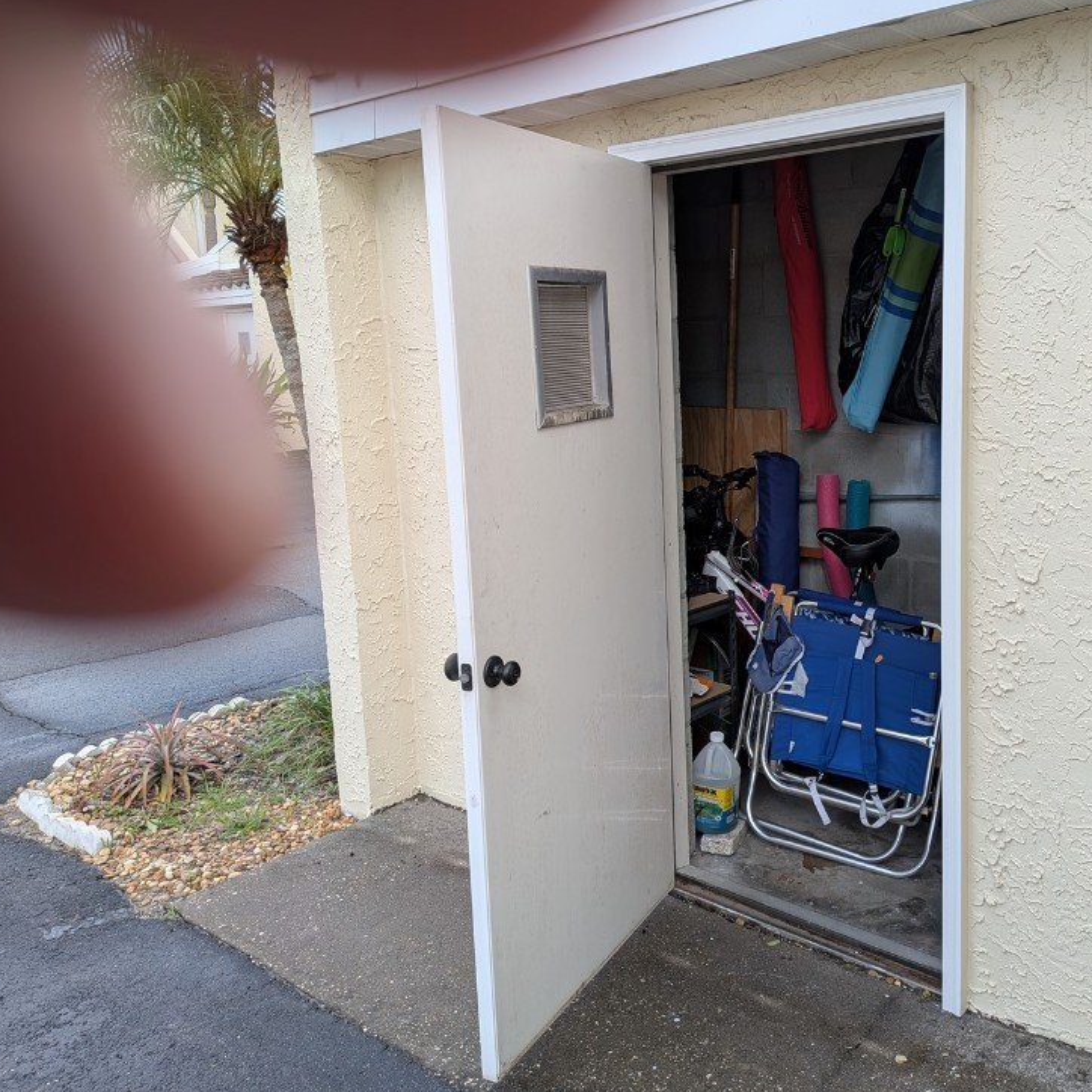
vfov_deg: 54.0
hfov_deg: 53.0
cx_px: 724
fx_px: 1071
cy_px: 523
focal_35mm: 30
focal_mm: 4.53
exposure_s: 1/225
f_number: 1.7
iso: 26
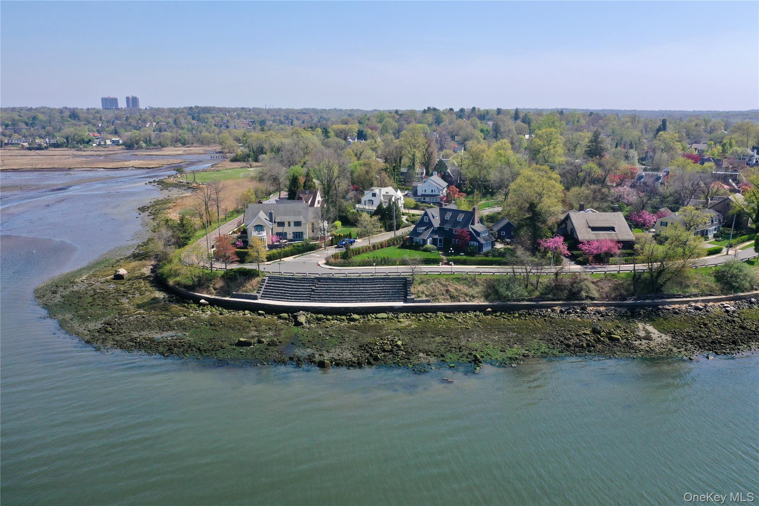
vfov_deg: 46.4
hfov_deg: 65.5
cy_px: 253
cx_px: 380
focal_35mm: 28
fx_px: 590
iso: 100
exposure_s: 1/500
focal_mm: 10.26
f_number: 5.6
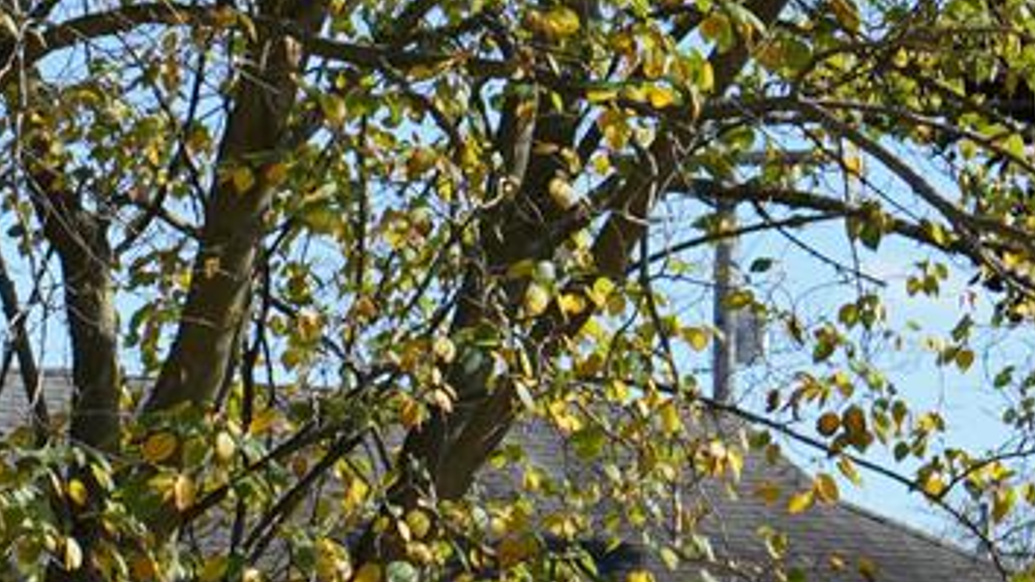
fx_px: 5982
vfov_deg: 5.4
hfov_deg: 9.4
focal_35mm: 218
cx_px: -871
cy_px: 1364
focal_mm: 36
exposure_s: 1/320
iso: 100
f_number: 5.6
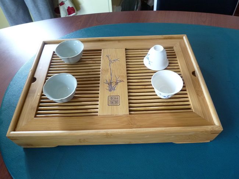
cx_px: 120
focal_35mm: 25
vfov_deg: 54.8
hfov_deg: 69.4
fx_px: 173
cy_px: 90
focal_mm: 4.5
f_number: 2.8
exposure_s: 1/30
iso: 200
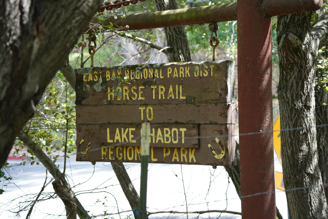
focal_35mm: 115
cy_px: 110
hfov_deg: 17.8
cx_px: 164
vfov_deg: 11.9
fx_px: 1048
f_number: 5.6
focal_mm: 115
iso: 1000
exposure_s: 1/200
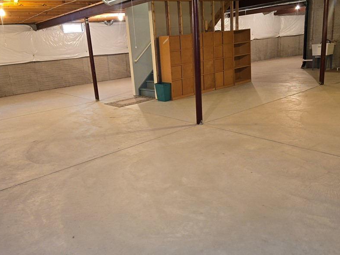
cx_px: 149
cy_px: 116
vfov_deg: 46.8
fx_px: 295
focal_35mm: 30
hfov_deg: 59.8
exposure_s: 1/15
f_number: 1.7
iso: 125
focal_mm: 6.3
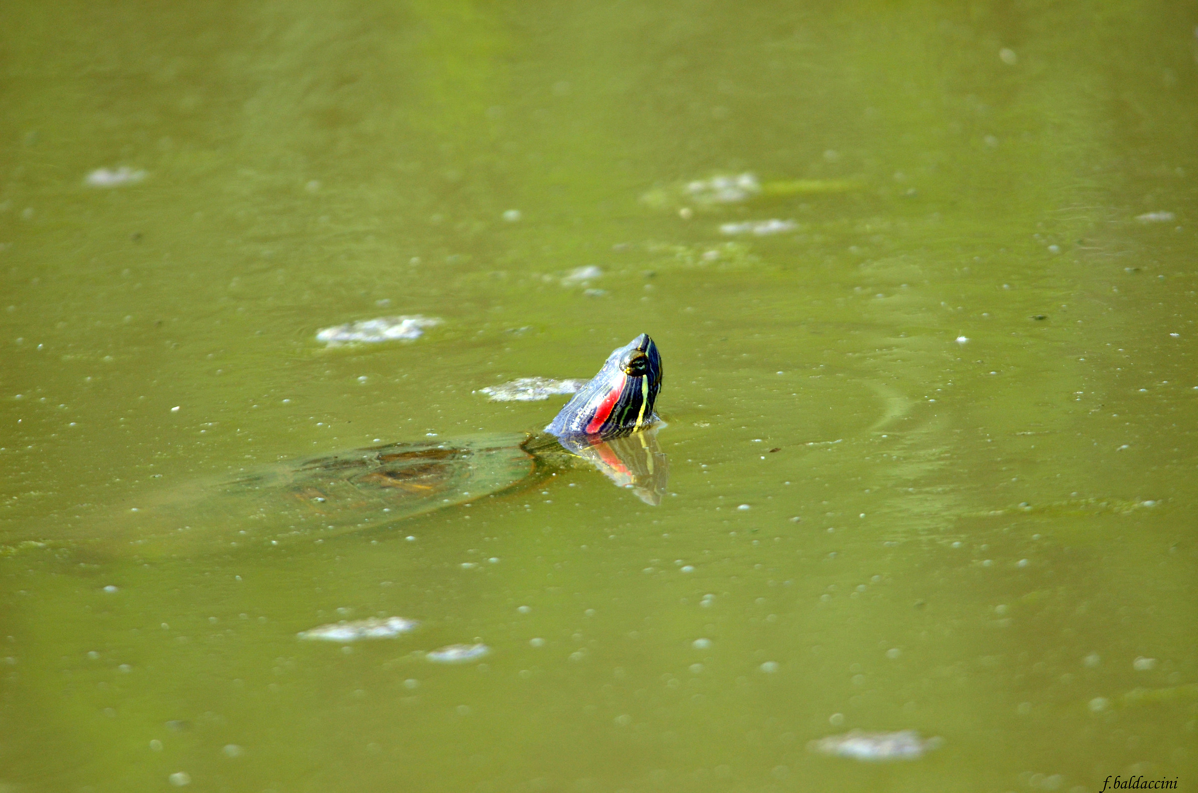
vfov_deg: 1.8
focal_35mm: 750
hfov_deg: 2.8
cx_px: 599
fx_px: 24904
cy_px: 396
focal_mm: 500
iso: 400
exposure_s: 1/1000
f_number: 6.3
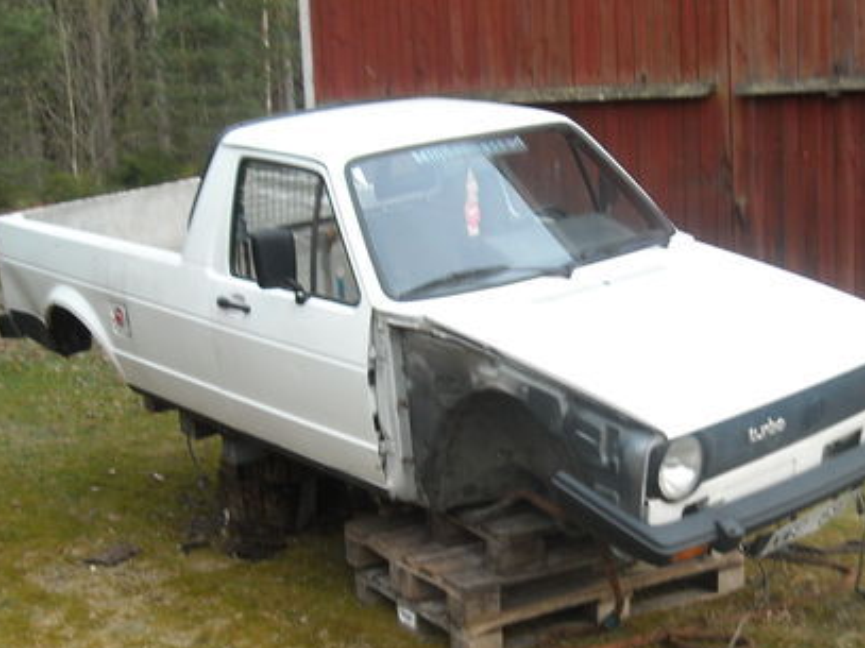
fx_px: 1374
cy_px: 440
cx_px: 497
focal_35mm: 55
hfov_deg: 34.9
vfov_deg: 26.4
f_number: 2.8
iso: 141
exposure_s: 1/60
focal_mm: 5.7
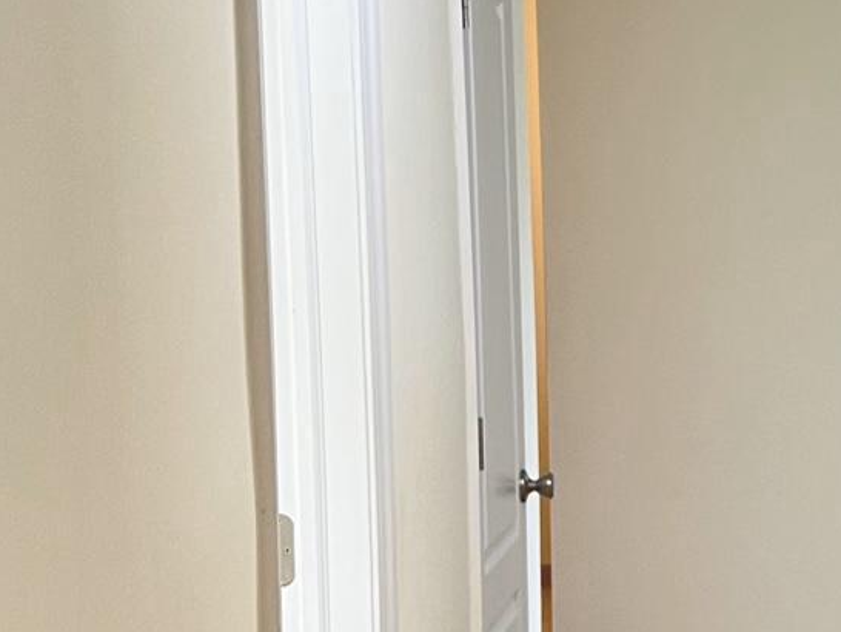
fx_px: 2333
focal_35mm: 96
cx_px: 958
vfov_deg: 15.4
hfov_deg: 19.5
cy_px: 345
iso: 200
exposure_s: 1/60
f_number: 1.5
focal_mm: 5.7
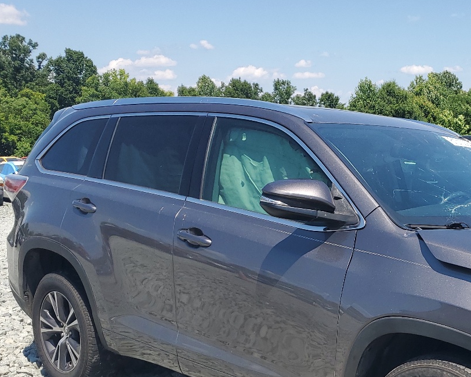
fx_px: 697
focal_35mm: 50
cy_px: 318
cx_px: 392
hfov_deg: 35.8
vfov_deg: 29.4
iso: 50
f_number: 1.5
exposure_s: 1/2500
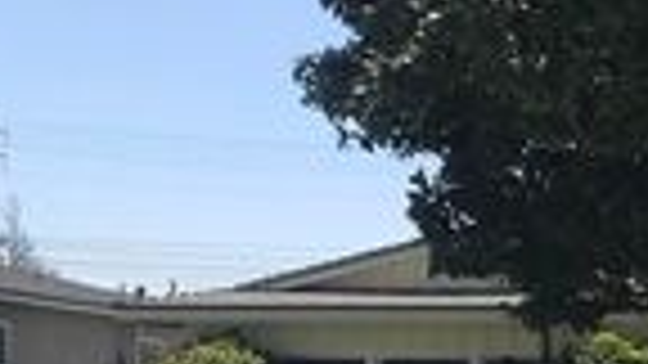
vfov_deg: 11.3
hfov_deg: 18.7
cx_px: 855
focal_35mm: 106
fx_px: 1821
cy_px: 366
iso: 20
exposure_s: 1/2336
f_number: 1.8
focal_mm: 3.99
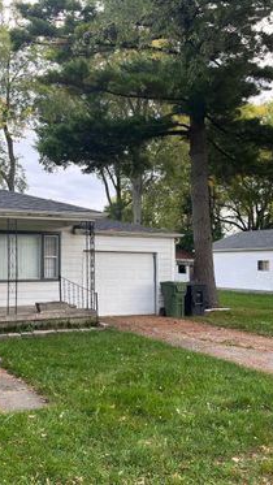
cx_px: 124
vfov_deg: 52.8
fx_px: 489
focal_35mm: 38
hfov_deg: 31.2
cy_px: 242
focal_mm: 5.1
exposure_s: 1/122
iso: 50
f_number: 1.6
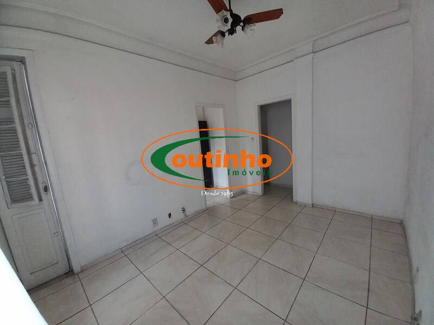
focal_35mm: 13
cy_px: 162
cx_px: 217
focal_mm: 1.42
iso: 50
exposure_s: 1/60
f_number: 2.2
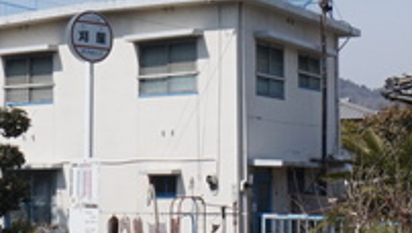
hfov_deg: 25.2
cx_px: 161
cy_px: 127
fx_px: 918
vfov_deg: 14.4
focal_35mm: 84
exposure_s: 1/400
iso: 200
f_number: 11
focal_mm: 10
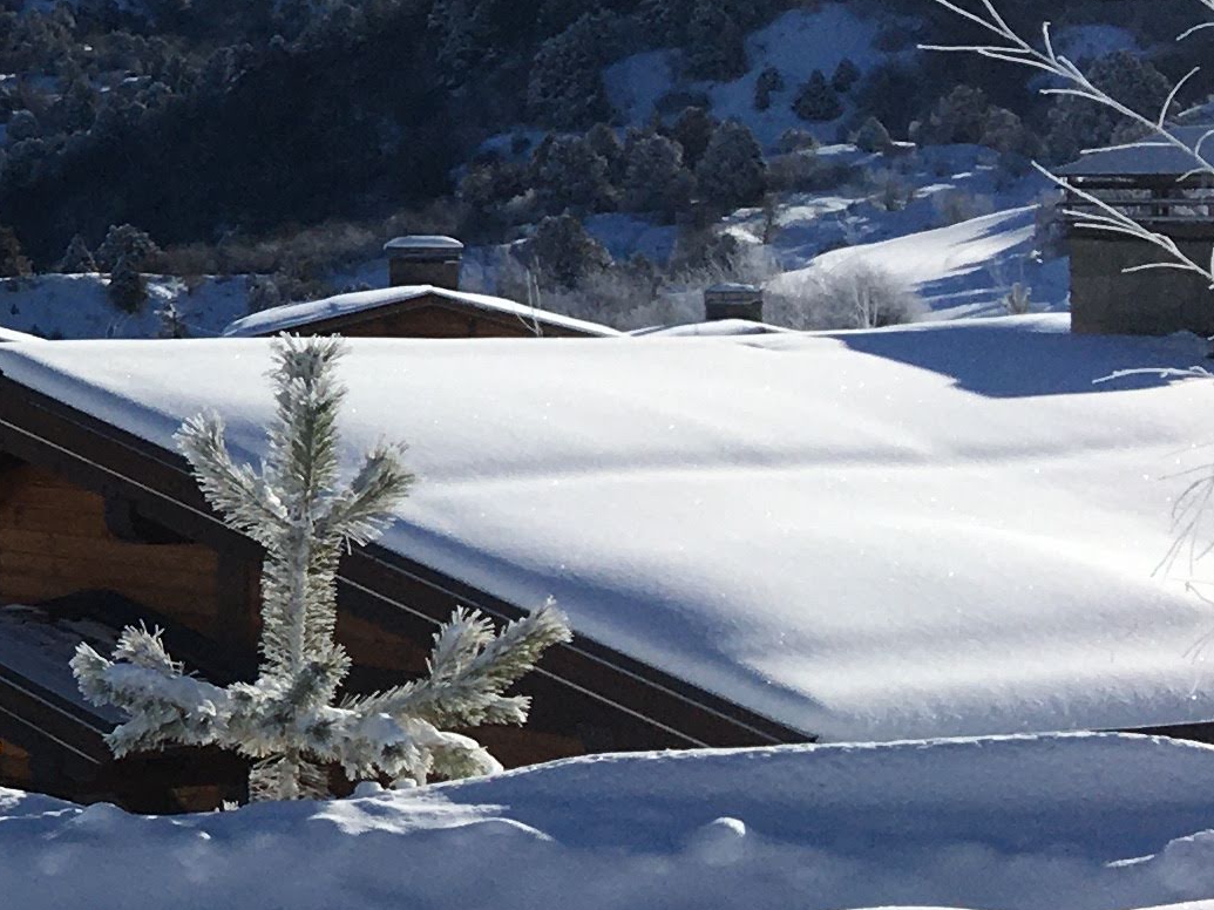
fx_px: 3963
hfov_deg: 14.7
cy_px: 172
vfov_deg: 13.0
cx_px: -1133
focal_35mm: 113
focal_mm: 4.15
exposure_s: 1/4049
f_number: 2.2
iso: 25
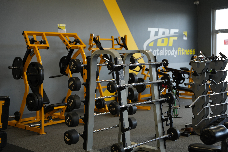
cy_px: 76
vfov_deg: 25.5
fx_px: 336
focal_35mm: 53
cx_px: 114
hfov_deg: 37.5
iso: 400
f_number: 2.8
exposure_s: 1/100
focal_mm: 53.1
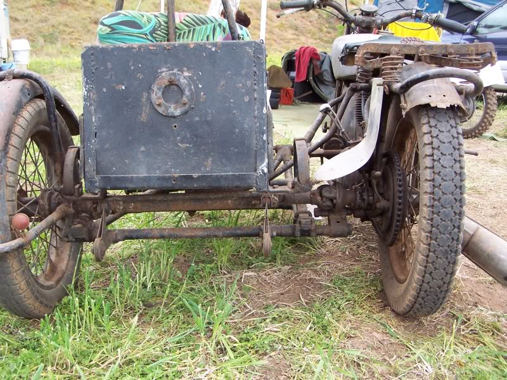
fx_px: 630
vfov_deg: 33.6
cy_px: 190
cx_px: 254
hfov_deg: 43.9
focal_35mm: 43
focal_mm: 7.1
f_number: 2.8
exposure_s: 1/250
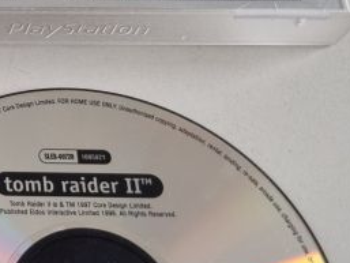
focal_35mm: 101
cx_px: -225
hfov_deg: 17.0
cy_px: 131
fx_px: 1022
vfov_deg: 14.7
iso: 100
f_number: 1.8
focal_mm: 5.4
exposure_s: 1/100
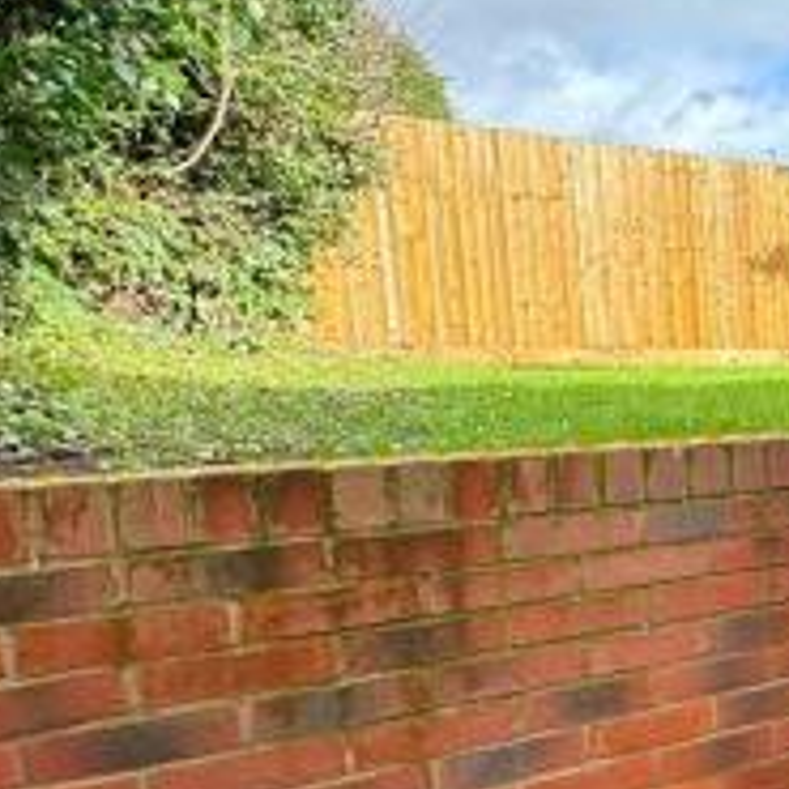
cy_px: 463
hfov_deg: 29.3
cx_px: 1141
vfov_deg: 42.7
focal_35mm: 39
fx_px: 1006
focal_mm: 2.22
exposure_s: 1/194
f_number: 2.2
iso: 40
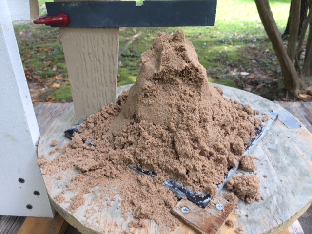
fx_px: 261
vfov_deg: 48.2
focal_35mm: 29
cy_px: 117
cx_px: 156
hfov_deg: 61.7
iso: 40
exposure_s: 1/120
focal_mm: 4.15
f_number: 2.2
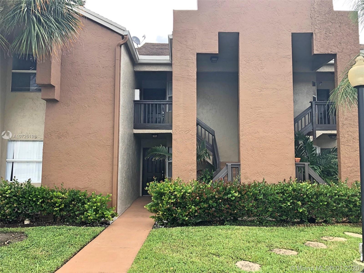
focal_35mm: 28
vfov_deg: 49.7
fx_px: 294
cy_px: 136
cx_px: 182
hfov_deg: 63.4
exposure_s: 1/326
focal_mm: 3.99
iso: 20
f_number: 1.8
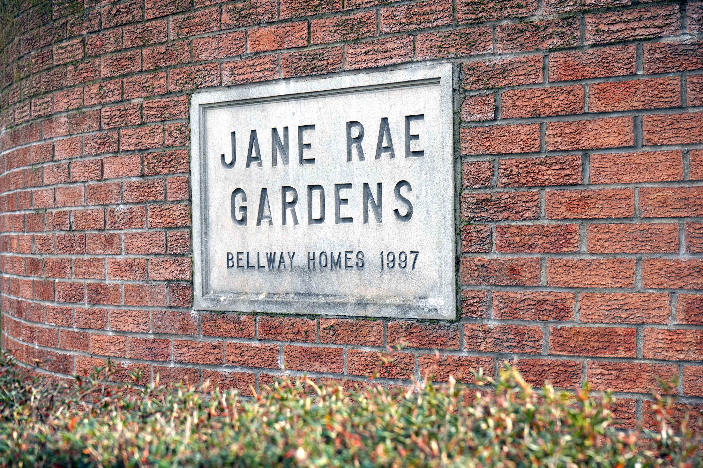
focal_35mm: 64
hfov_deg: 31.4
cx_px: 352
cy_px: 234
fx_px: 1250
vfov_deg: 21.2
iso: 320
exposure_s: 1/100
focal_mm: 64
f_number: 10
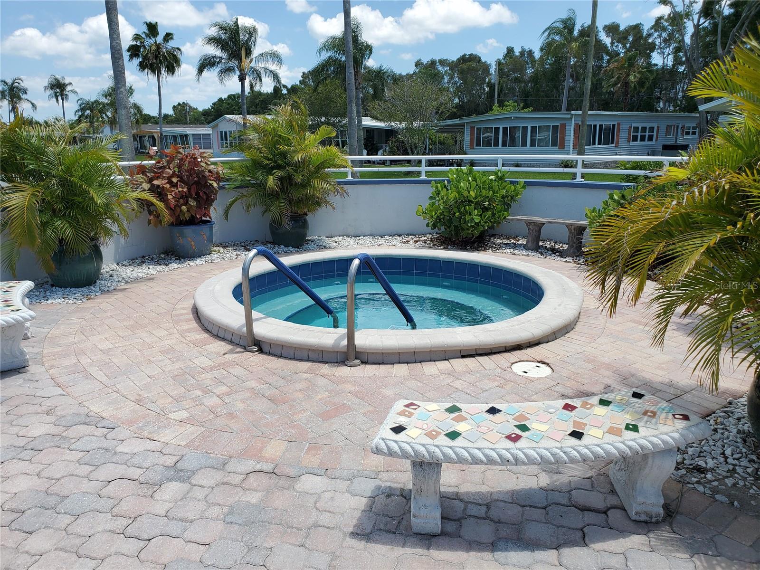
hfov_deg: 67.3
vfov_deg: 53.1
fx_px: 571
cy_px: 285
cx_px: 380
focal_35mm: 26
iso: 50
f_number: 2.4
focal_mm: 4.3
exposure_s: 1/1476
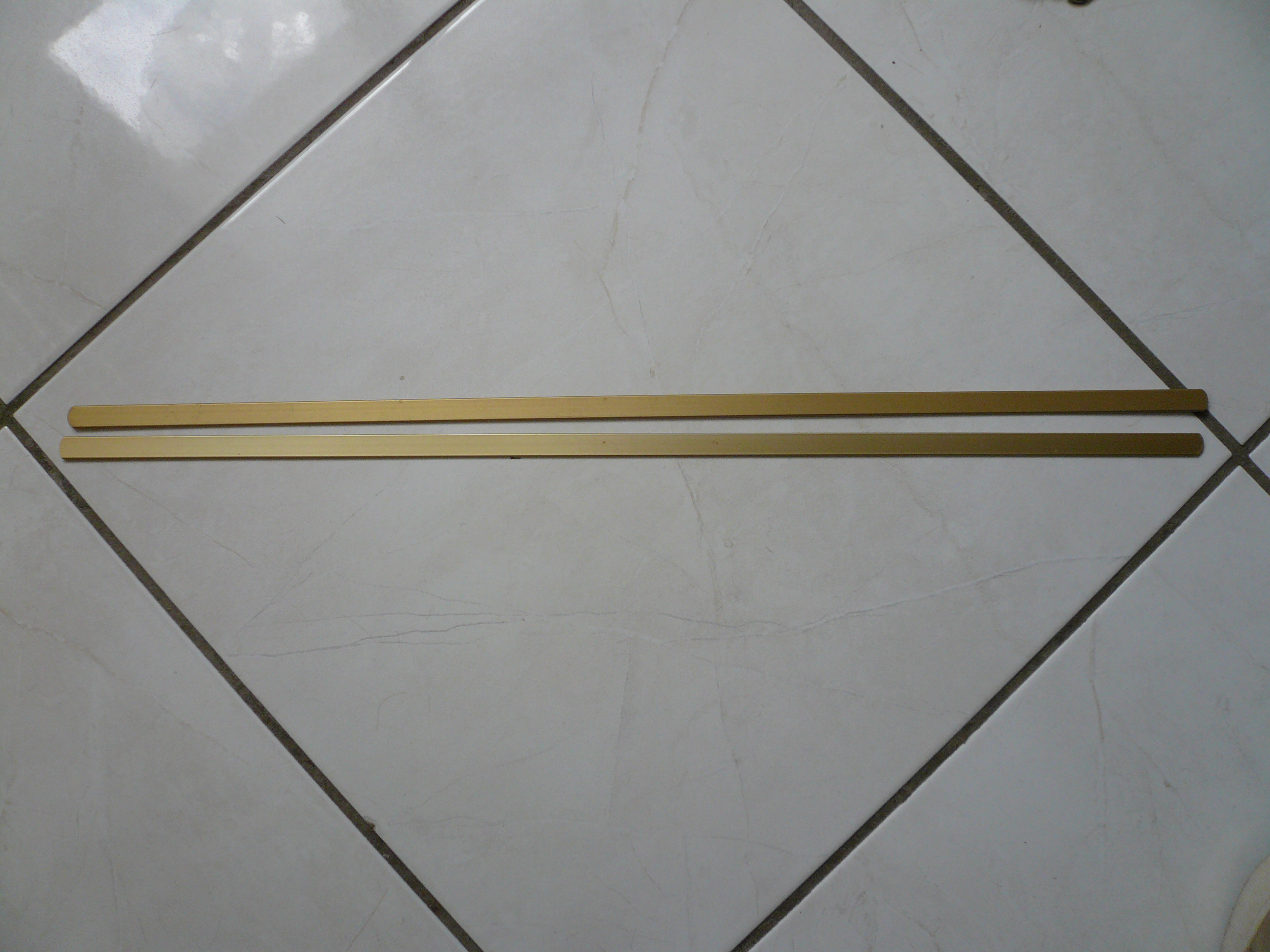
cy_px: 476
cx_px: 635
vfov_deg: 49.7
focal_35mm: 28
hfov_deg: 63.4
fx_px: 1027
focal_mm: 4.6
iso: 100
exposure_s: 1/160
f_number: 2.8
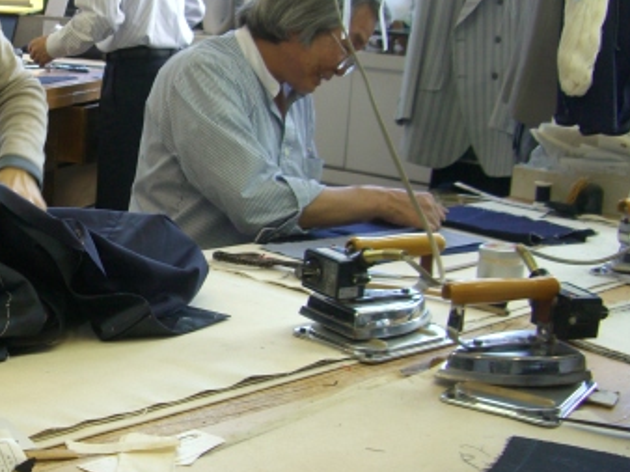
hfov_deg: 26.1
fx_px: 1309
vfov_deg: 20.4
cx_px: 58
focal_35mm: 72
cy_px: 229
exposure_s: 1/80
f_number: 2.8
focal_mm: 7.9
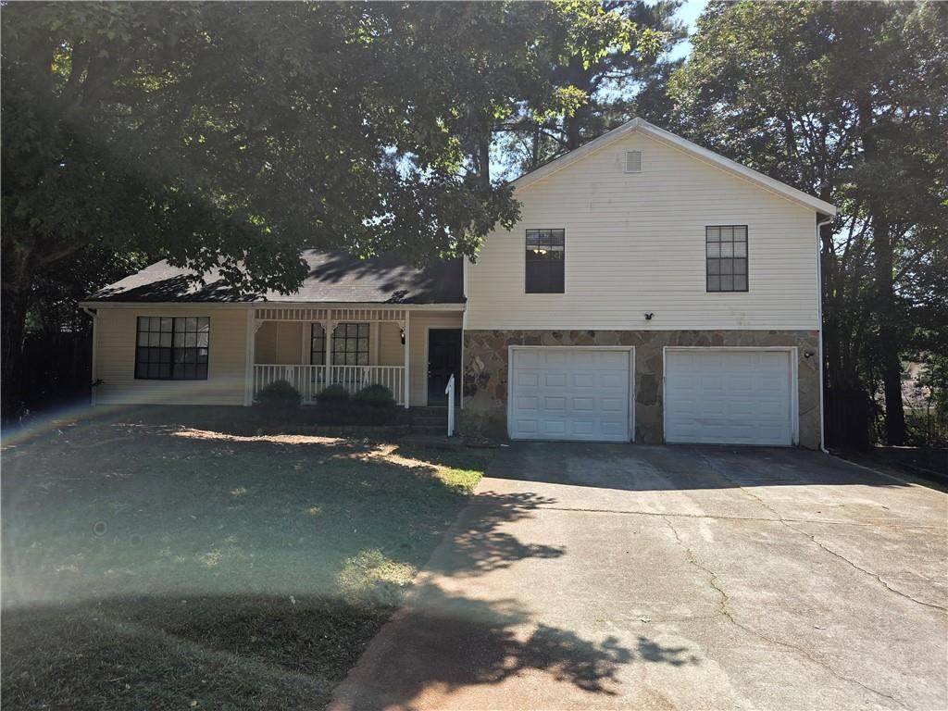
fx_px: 630
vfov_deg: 58.9
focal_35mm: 23
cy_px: 356
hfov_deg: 73.9
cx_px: 474
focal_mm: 5.4
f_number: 1.8
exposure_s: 1/1571
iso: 80
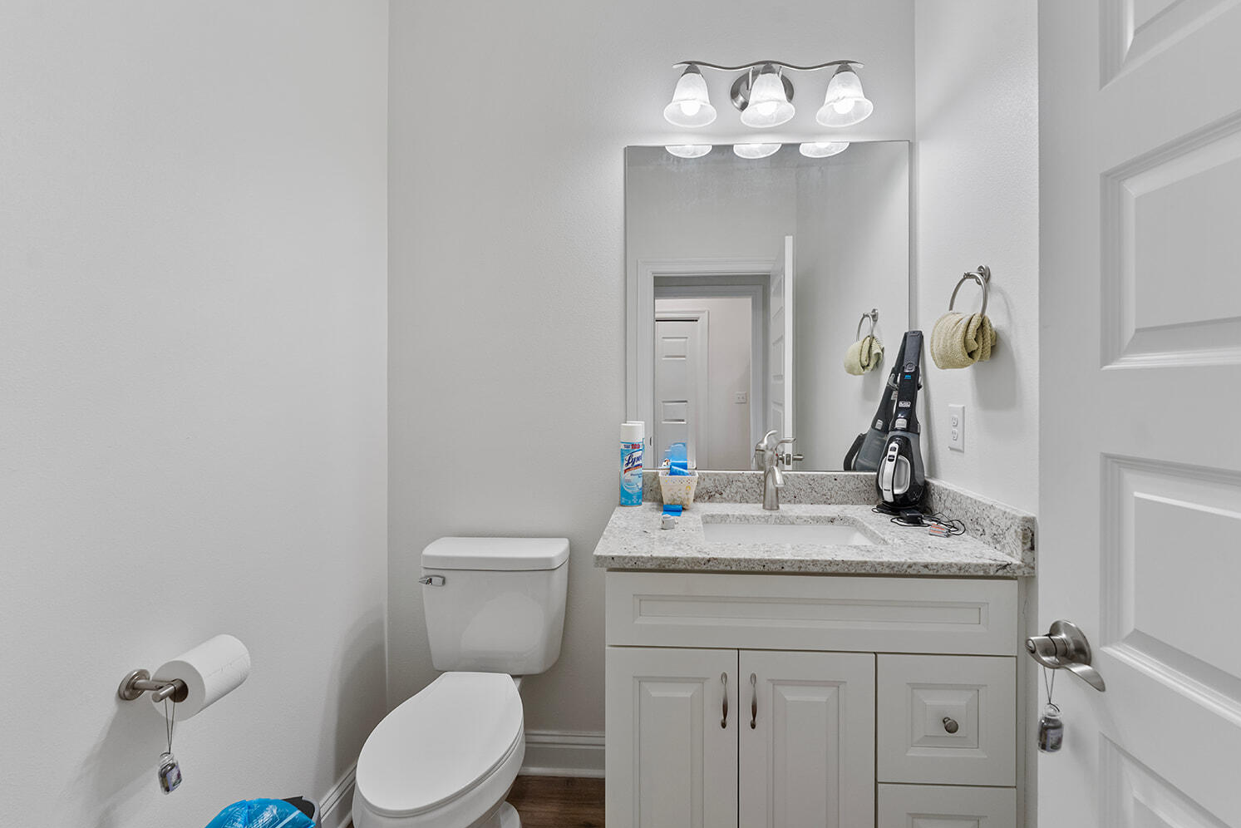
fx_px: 517
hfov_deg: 100.3
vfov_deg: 77.3
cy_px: 389
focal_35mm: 15
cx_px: 652
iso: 640
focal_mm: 14
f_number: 6.3
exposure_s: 1/25
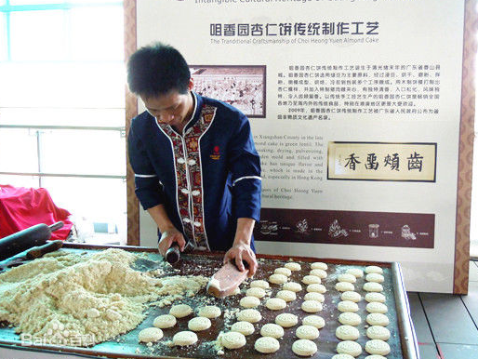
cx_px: 272
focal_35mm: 35
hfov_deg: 52.4
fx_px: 484
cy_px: 158
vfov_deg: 40.7
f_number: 3.5
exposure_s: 1/50
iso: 400
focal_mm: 5.4
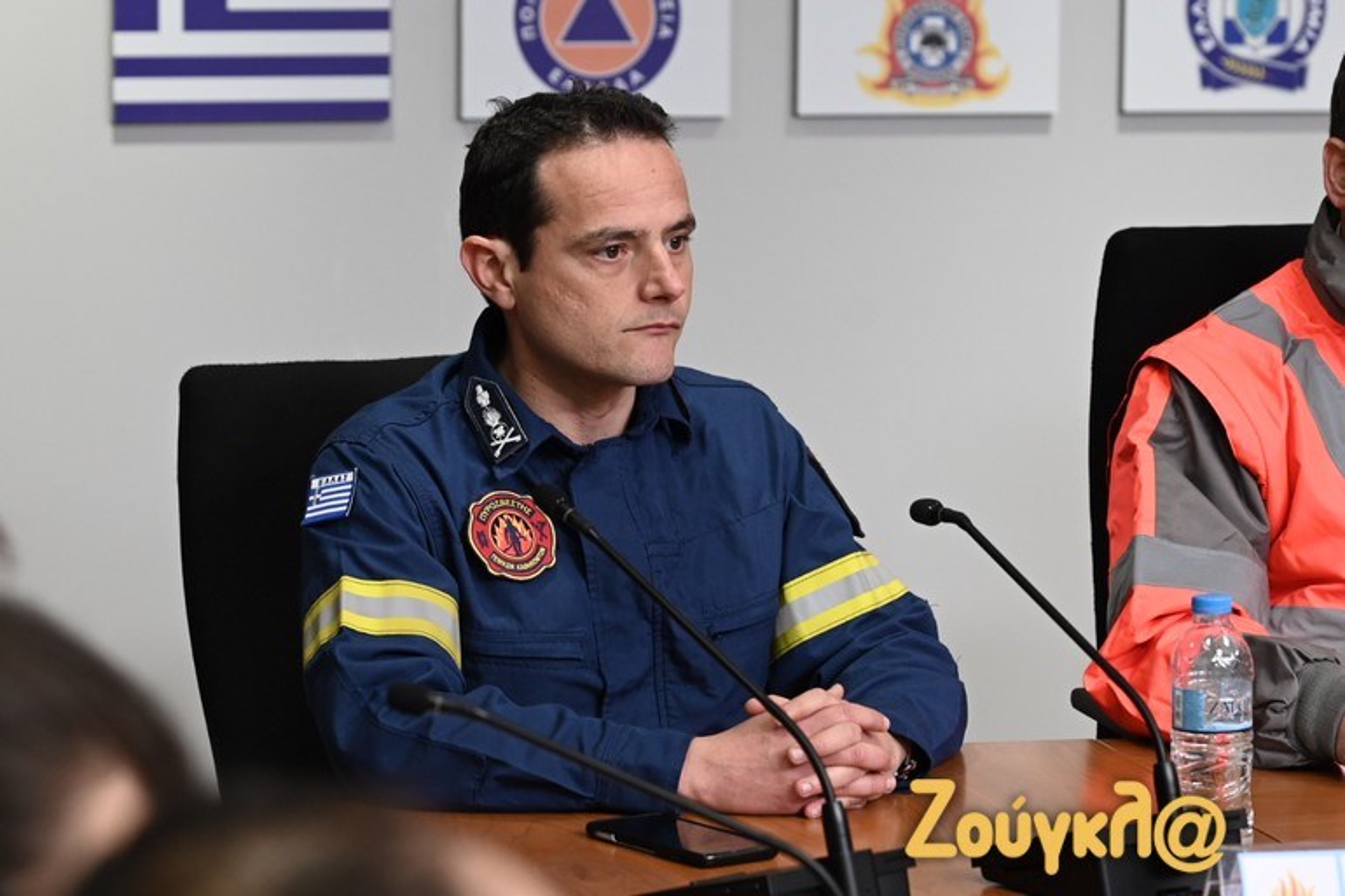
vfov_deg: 9.9
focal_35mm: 139
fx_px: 5192
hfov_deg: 14.8
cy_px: 448
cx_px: 672
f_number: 4.5
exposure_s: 1/250
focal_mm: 93
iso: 2000
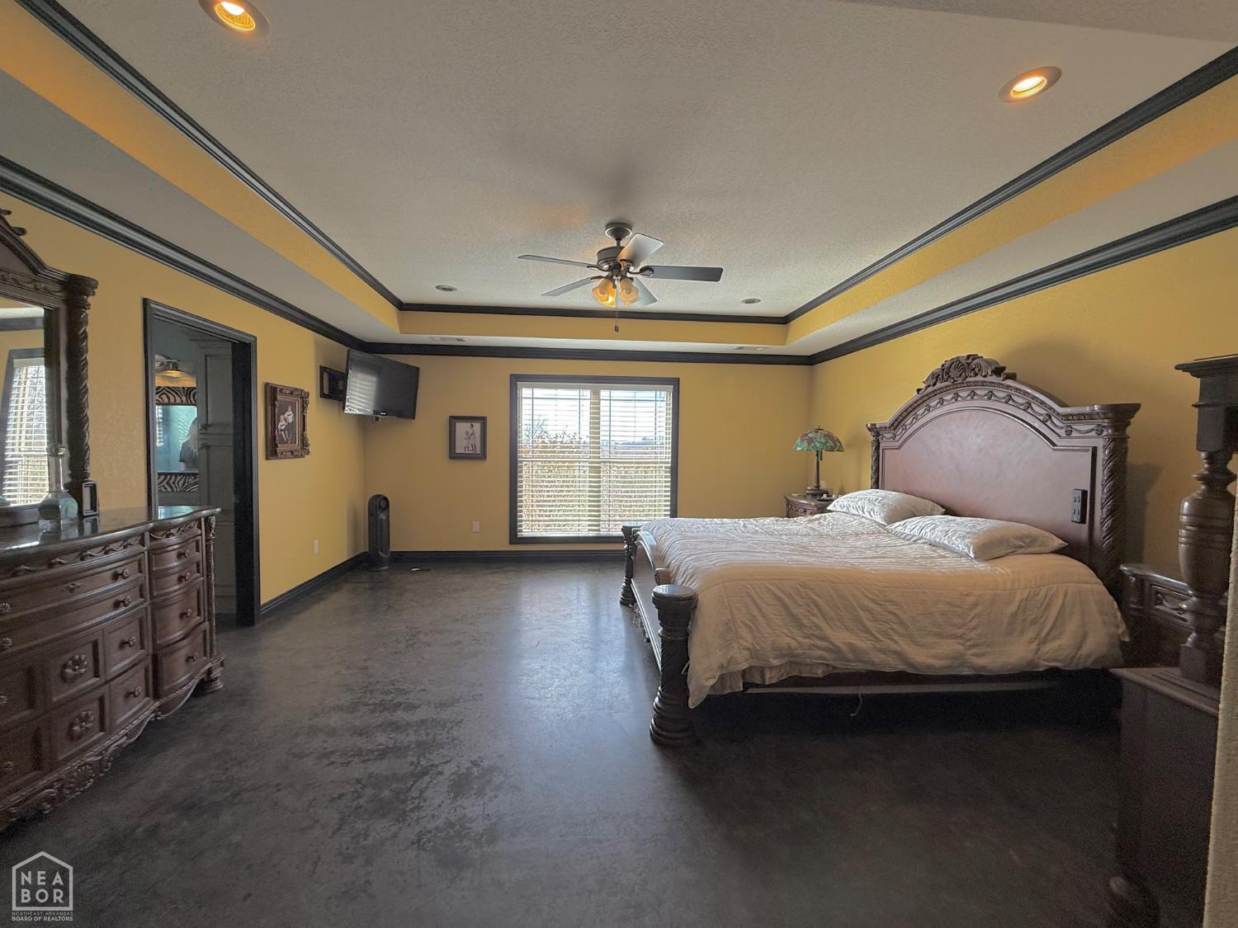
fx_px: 501
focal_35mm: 14
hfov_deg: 102.1
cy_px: 464
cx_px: 619
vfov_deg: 85.7
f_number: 2.2
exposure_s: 1/120
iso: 80
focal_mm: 2.22
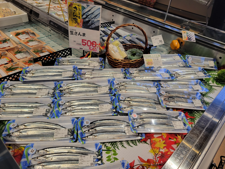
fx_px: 175
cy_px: 84
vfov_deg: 51.4
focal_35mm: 27
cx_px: 113
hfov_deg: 65.3
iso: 40
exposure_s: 1/125
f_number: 1.8
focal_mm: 5.4
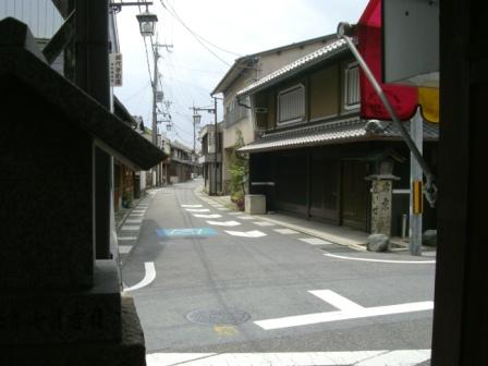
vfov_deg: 39.7
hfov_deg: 51.4
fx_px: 508
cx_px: 244
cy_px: 183
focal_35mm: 36
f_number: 4.8
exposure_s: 1/320
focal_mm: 6
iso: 80
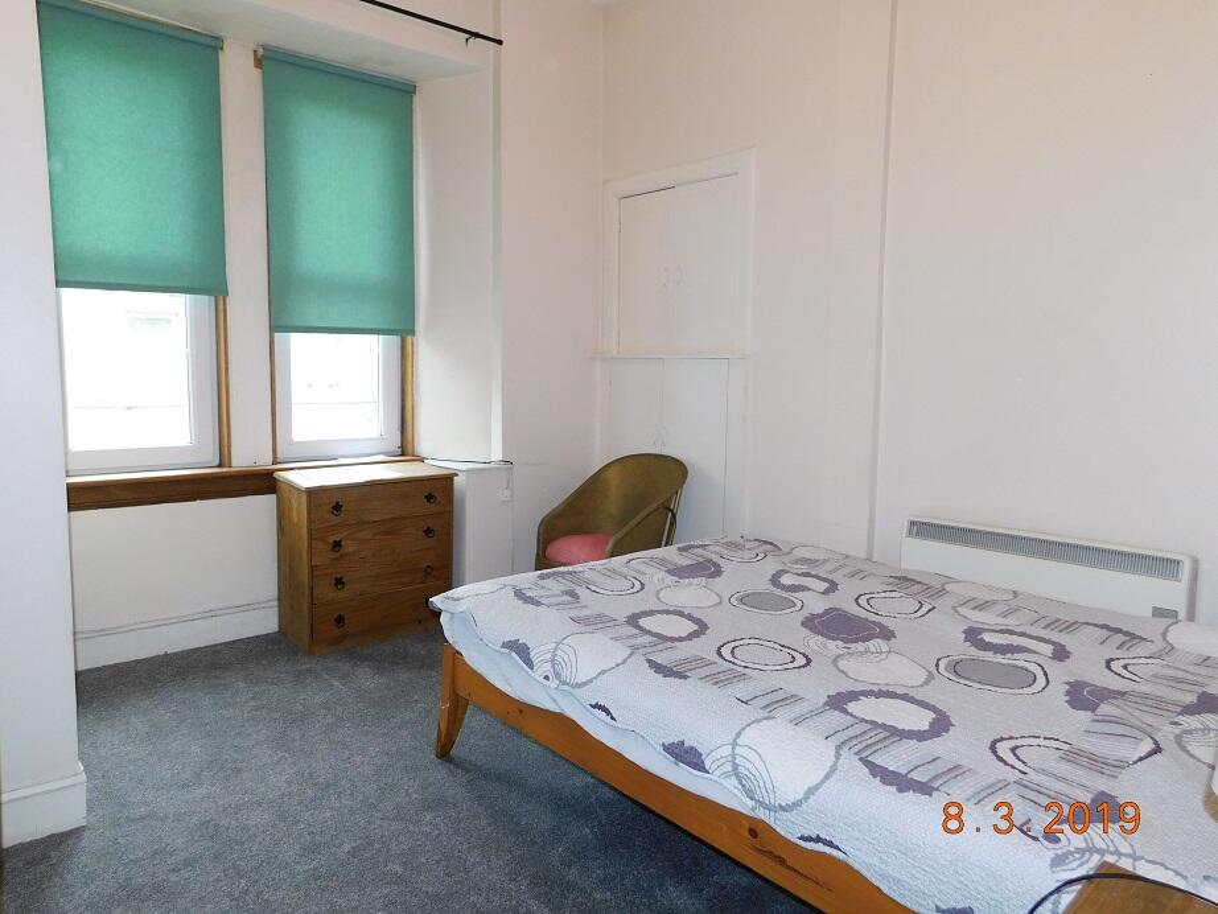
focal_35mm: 23
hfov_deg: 73.9
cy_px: 457
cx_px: 609
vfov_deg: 58.9
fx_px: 809
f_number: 3
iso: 200
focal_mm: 4
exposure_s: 1/30
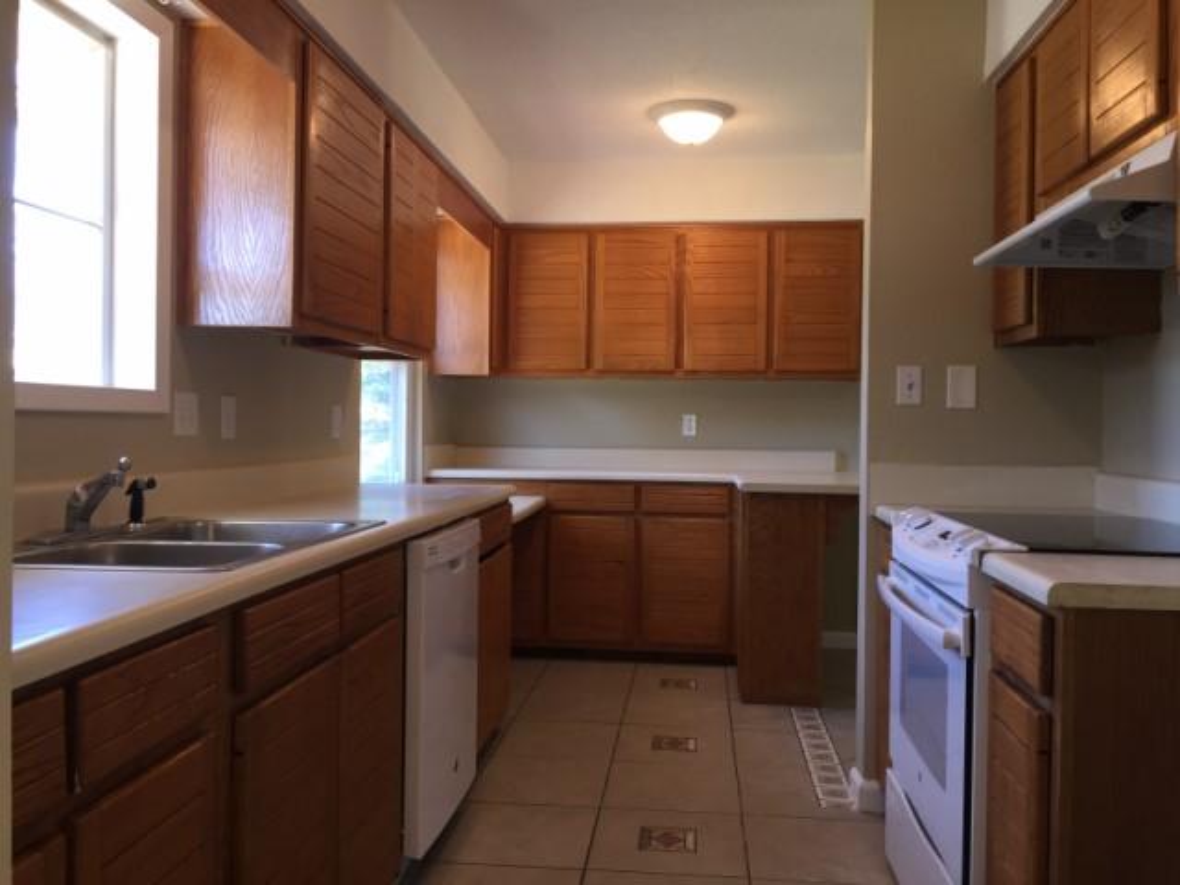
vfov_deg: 48.2
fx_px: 989
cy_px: 442
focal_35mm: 29
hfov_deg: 61.7
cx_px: 590
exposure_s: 1/30
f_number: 2.2
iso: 40
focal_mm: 4.15
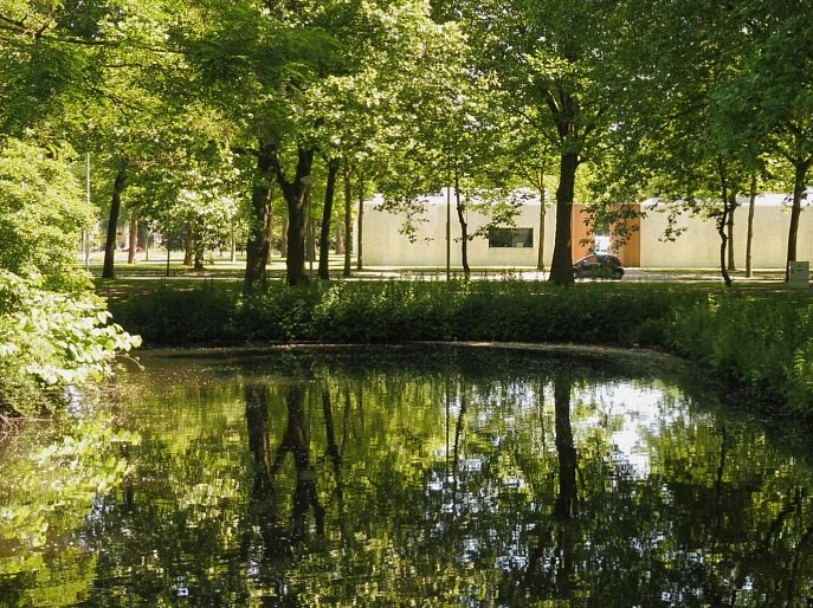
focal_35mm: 76
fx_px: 1783
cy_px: 241
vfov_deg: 19.3
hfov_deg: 25.6
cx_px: 529
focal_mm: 9
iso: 100
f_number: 4.4
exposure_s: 1/100
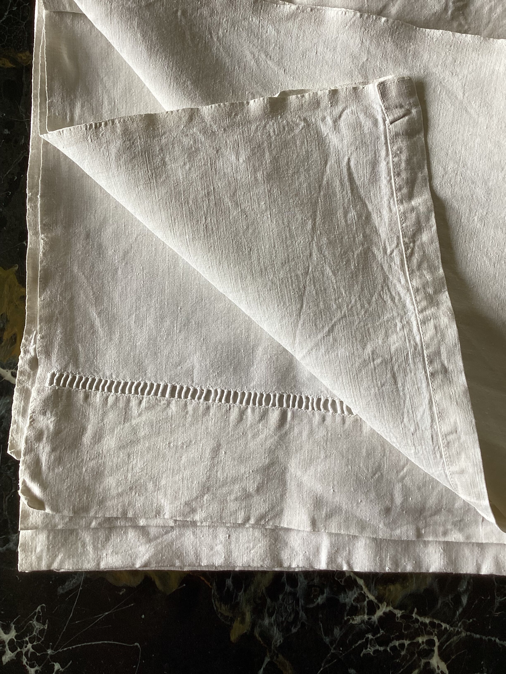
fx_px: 604
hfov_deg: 45.4
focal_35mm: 31
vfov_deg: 58.4
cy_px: 337
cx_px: 253
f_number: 2.4
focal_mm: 3.3
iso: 50
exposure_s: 1/60
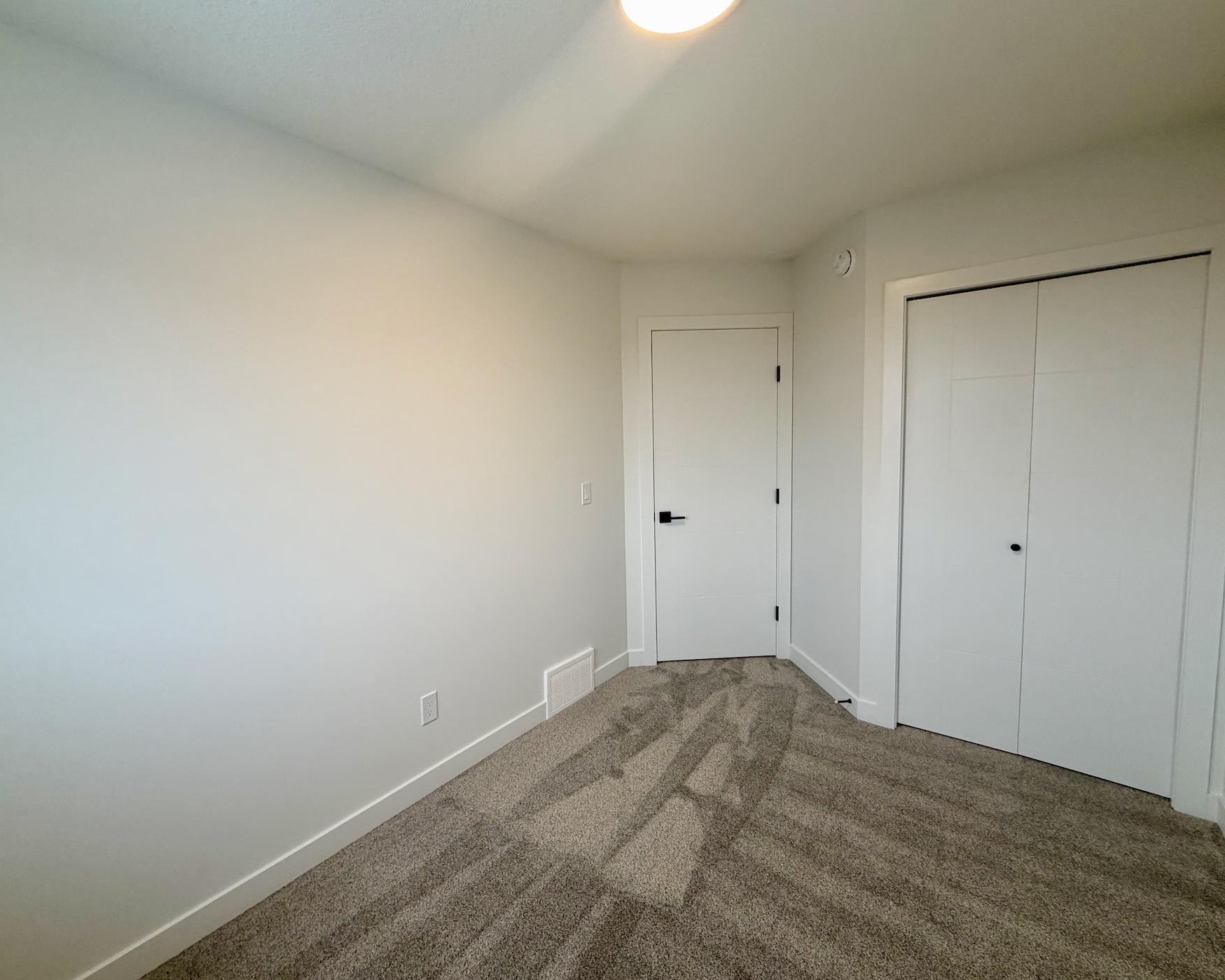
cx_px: 565
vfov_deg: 84.0
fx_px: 544
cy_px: 481
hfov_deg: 96.6
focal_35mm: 15
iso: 125
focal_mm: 2.22
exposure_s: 1/120
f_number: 2.2
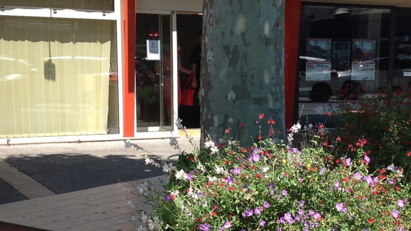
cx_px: 261
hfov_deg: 28.5
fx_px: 806
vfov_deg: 16.2
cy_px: 180
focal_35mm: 74
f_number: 2.4
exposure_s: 1/796
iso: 50
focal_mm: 4.28
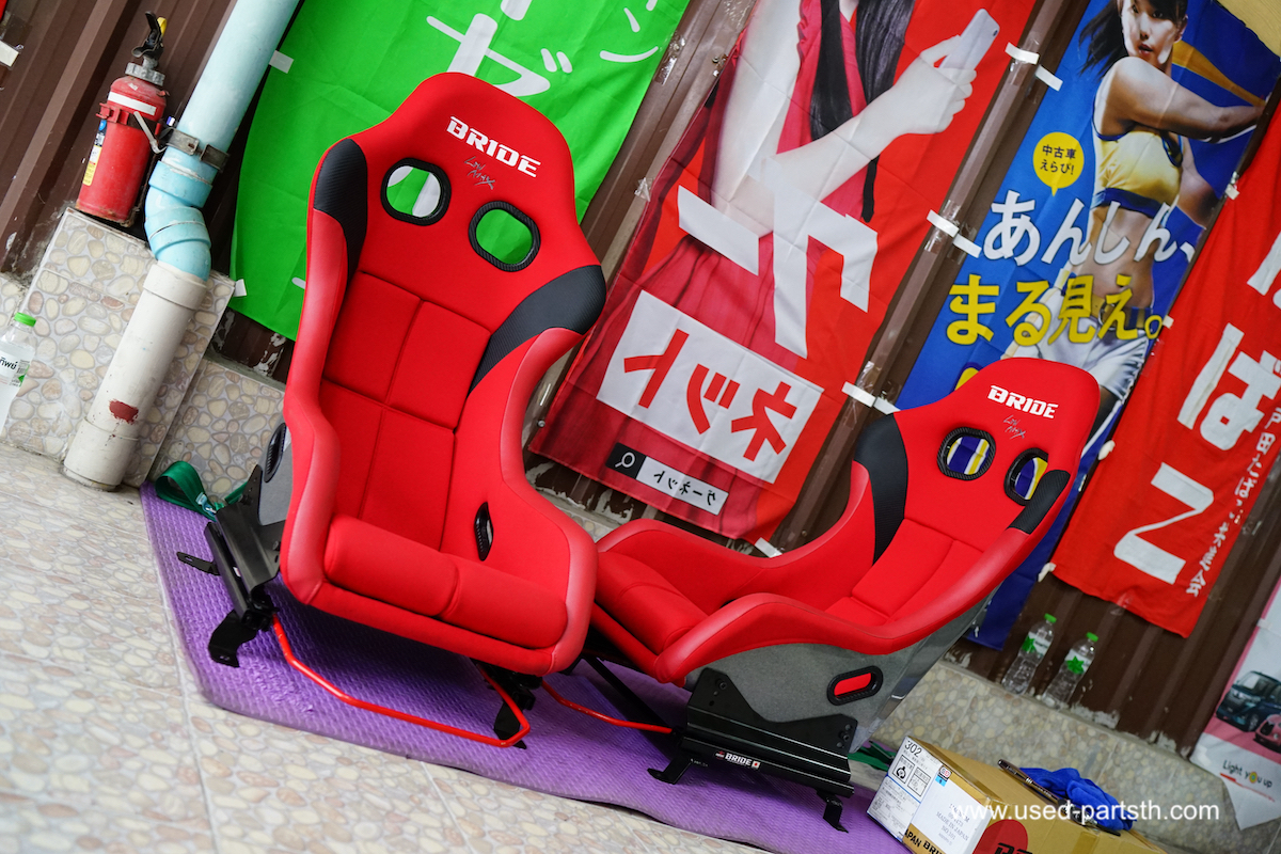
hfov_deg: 54.4
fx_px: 1245
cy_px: 427
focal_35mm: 35
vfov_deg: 37.9
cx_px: 640
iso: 2500
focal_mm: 35
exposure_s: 1/60
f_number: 2.8
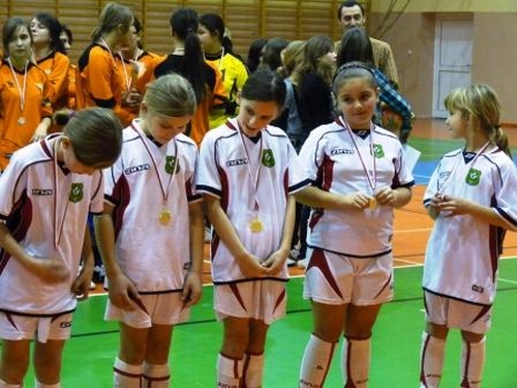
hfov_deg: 19.4
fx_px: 1508
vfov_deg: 14.6
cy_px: 194
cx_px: 258
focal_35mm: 101
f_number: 3.6
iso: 800
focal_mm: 18
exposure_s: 1/40
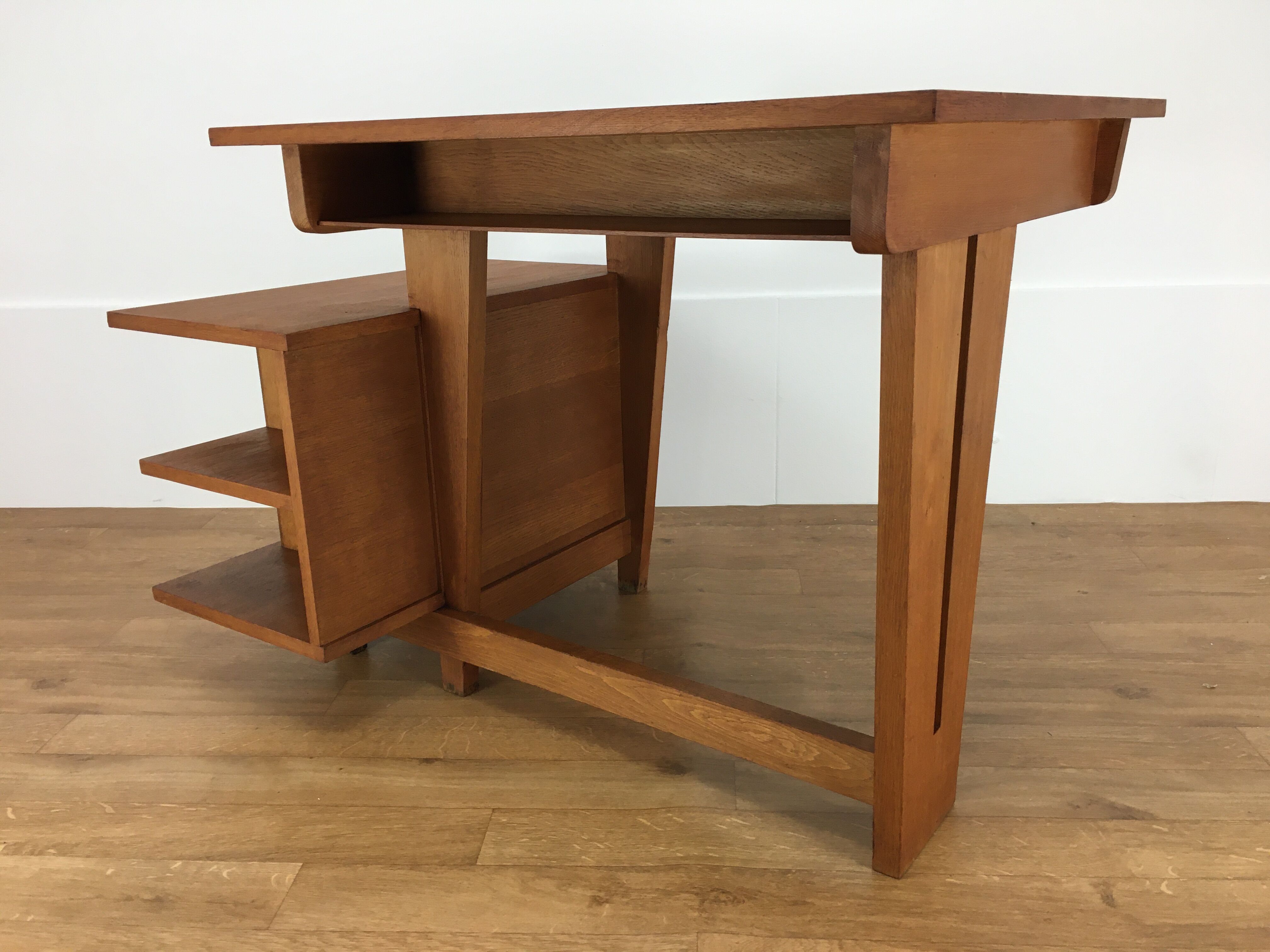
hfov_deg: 61.7
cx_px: 635
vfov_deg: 48.2
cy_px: 476
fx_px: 1064
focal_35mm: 29
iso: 40
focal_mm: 4.15
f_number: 2.2
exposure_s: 1/33
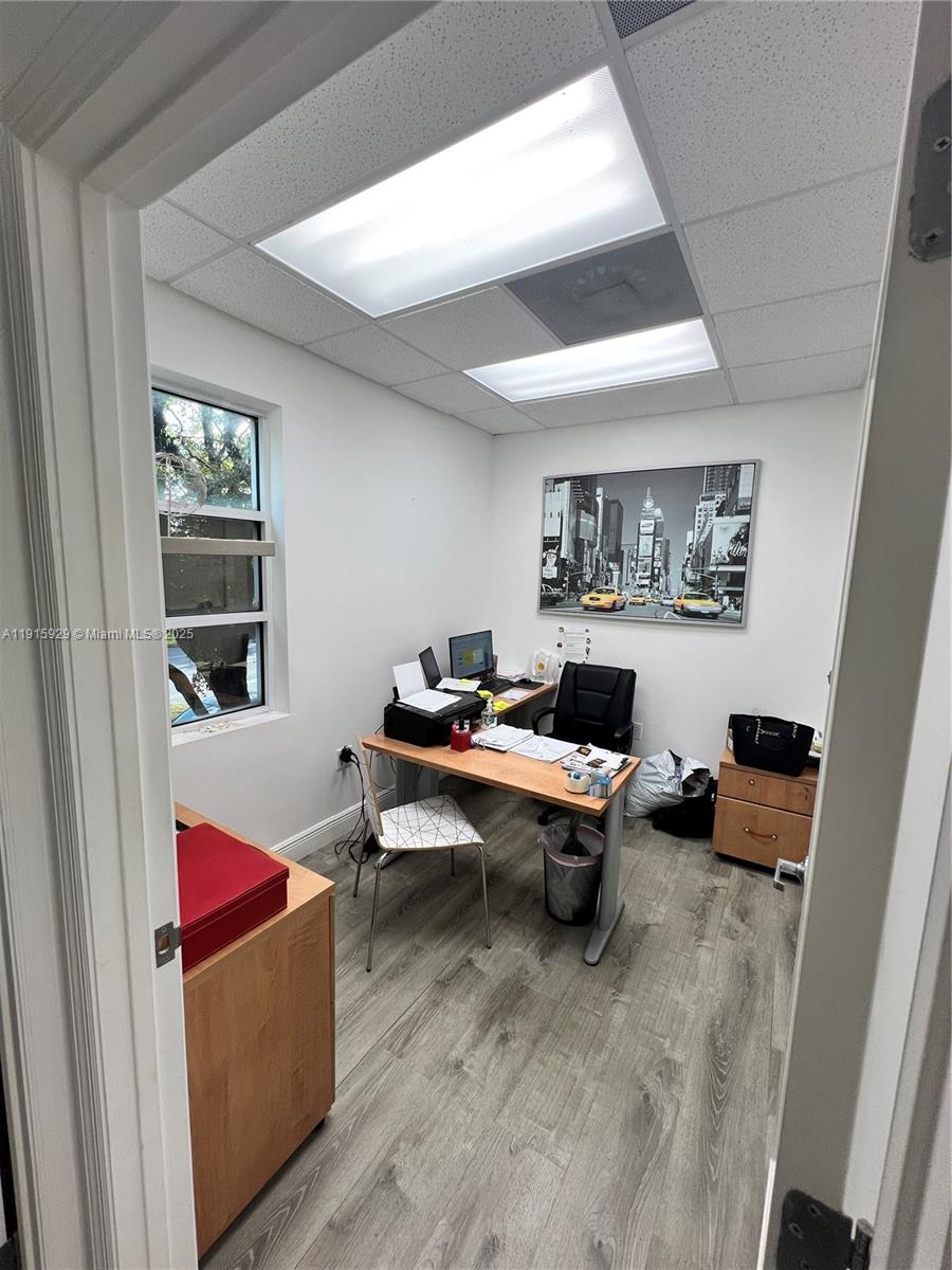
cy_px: 635
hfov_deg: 89.9
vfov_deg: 106.2
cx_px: 476
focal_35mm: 13
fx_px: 477
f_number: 1.8
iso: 80
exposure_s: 1/120
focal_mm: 1.57
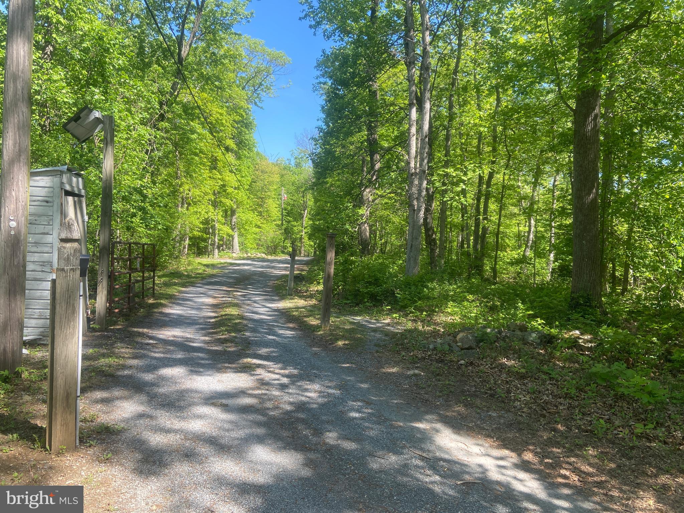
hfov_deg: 67.3
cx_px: 342
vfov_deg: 53.1
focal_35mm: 26
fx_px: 514
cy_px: 256
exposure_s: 1/510
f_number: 1.8
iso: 32
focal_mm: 4.25
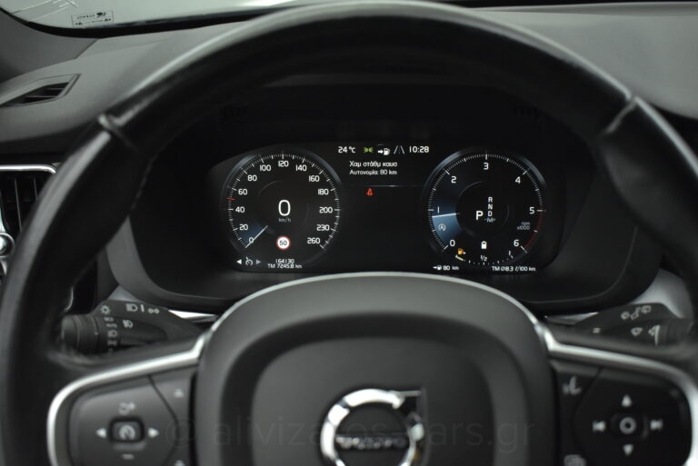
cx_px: 349
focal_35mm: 39
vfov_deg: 34.3
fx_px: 757
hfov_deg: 49.5
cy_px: 233
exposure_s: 1/80
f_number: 4
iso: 1600
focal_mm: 26
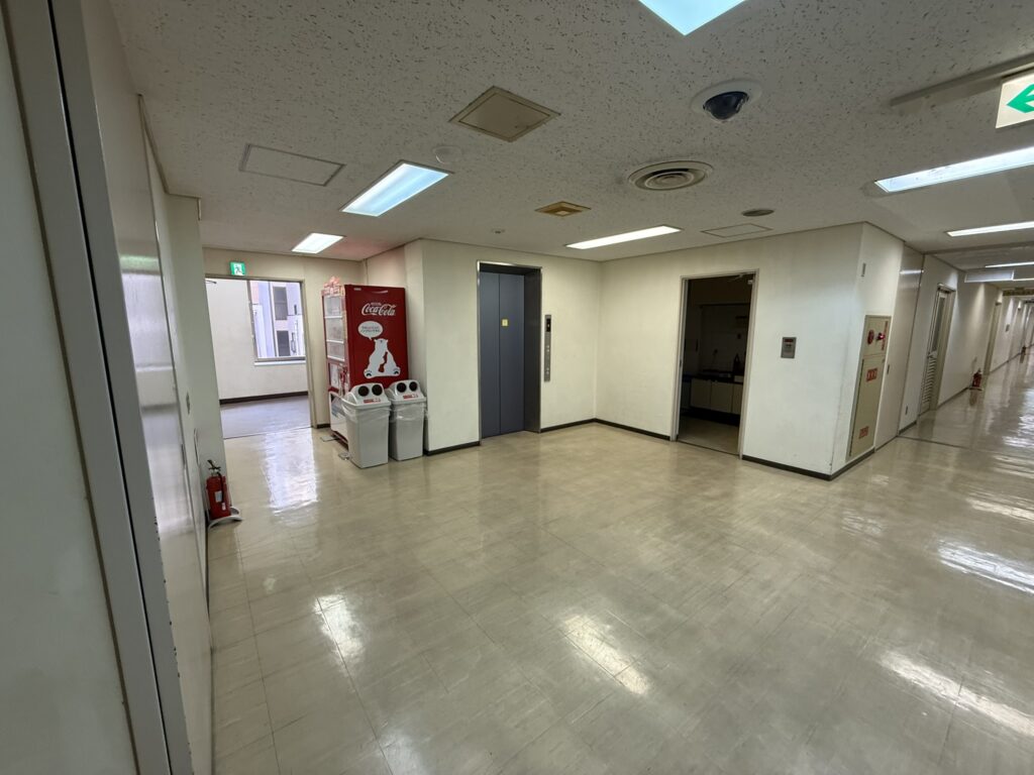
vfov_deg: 85.7
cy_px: 388
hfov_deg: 102.1
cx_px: 517
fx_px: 418
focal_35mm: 14
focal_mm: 2.22
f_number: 2.2
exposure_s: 1/60
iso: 200
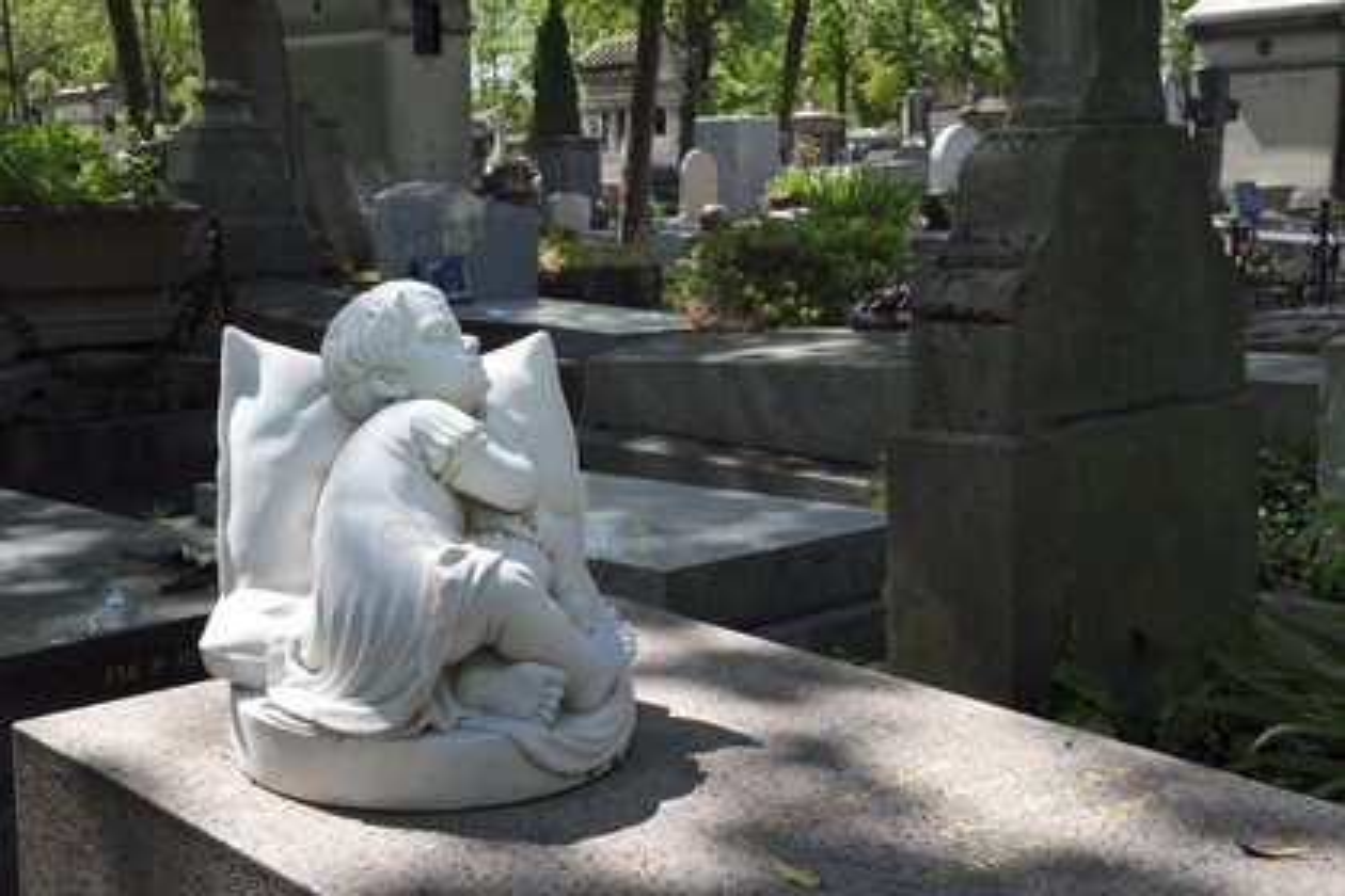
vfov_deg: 29.9
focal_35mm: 45
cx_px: 672
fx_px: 1681
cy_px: 448
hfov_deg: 43.6
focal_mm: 45
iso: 400
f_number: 20
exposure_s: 1/100
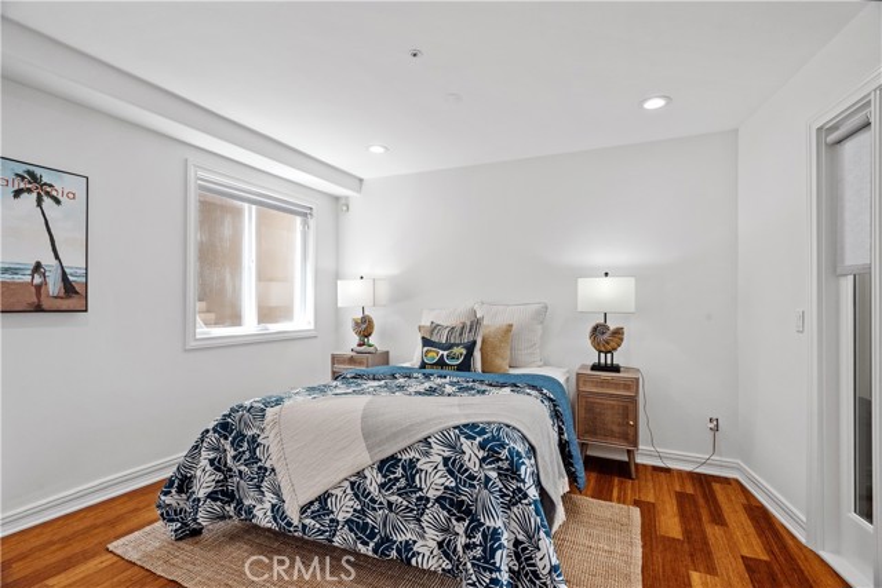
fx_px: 417
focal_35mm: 17
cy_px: 294
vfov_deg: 70.5
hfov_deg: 93.3
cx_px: 441
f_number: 9
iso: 800
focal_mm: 17
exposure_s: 1/40
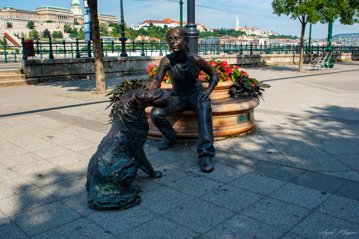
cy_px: 120
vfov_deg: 38.8
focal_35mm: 34
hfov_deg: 55.8
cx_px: 180
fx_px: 339
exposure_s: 1/200
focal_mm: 34
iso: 200
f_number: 10
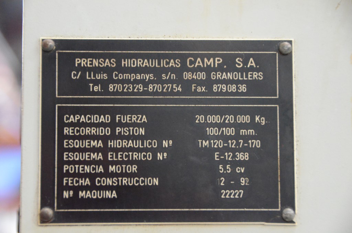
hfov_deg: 15.2
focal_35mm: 135
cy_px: 116
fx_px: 1317
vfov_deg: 10.1
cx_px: 176
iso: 6400
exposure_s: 1/160
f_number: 5.3
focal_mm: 90
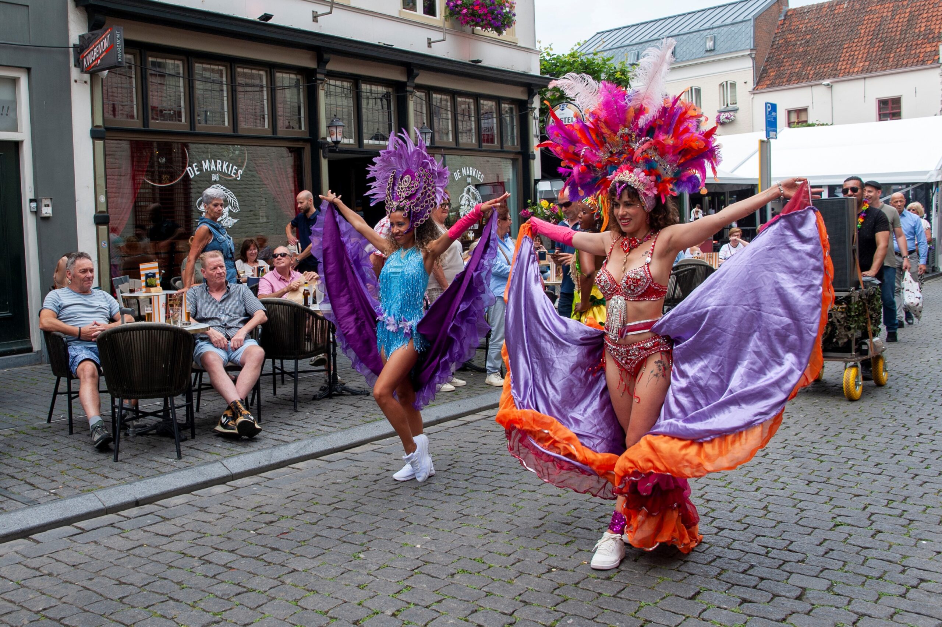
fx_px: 628
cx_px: 471
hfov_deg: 73.8
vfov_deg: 53.1
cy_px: 314
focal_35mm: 24
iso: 250
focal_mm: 24
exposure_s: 1/320
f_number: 9
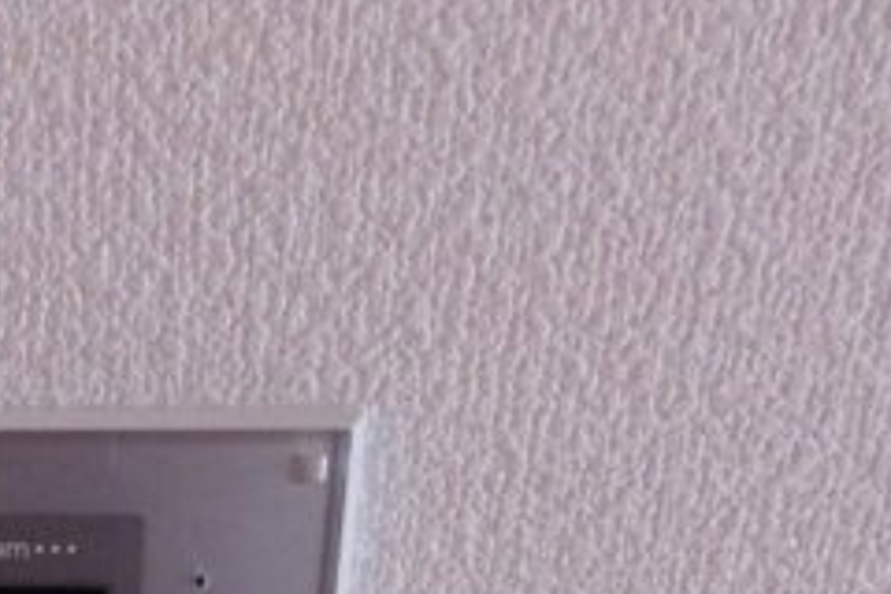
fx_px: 1510
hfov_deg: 29.4
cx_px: -111
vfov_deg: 19.5
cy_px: 880
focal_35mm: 61
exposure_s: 1/45
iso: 640
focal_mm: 4
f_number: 3.1
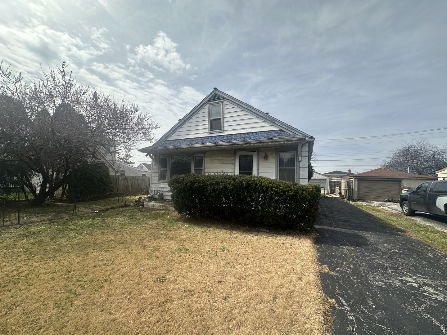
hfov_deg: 102.1
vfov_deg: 85.7
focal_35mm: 14
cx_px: 224
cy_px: 168
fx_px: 181
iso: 50
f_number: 2.2
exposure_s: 1/2257
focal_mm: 2.22
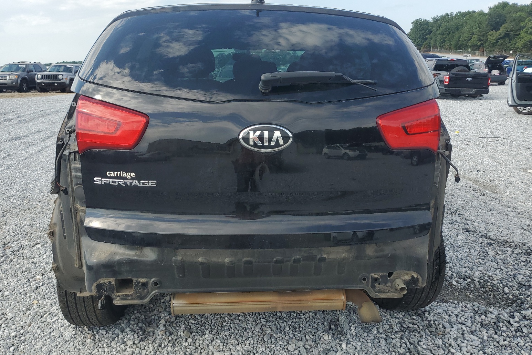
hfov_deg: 65.5
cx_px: 260
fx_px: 414
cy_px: 155
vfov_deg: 46.3
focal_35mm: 28
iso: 50
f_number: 1.5
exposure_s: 1/1667
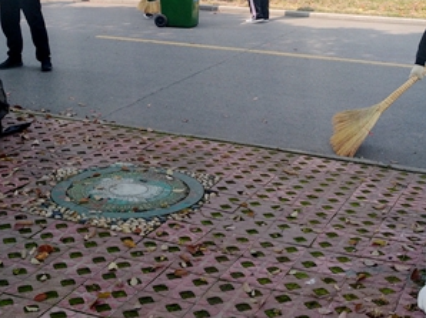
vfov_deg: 23.3
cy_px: 30
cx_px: 210
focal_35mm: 61
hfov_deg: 31.7
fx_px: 750
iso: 100
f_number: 2.2
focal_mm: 3.83
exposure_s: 1/369
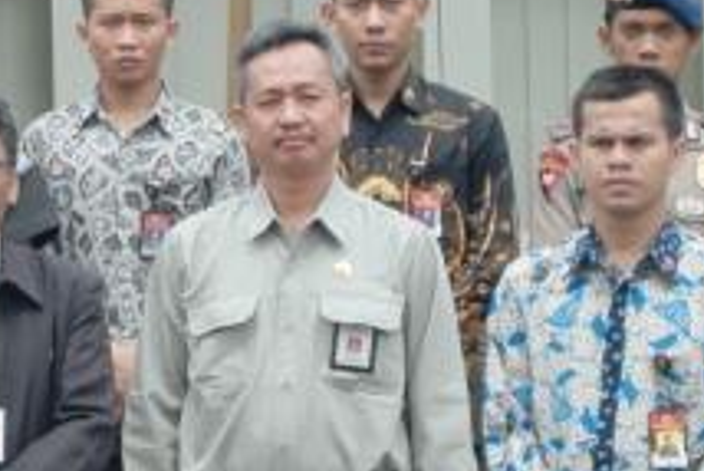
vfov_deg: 7.0
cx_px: -405
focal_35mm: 196
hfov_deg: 10.1
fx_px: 3835
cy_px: 124
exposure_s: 1/200
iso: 100
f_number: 8
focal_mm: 27
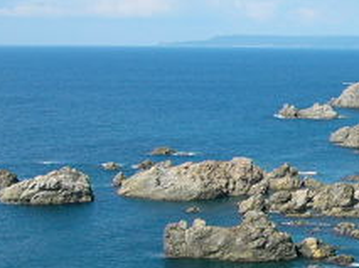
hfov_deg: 18.4
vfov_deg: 13.8
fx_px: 1108
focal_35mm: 107
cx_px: 241
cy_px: 195
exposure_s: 1/125
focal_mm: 5.8
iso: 50
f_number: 8
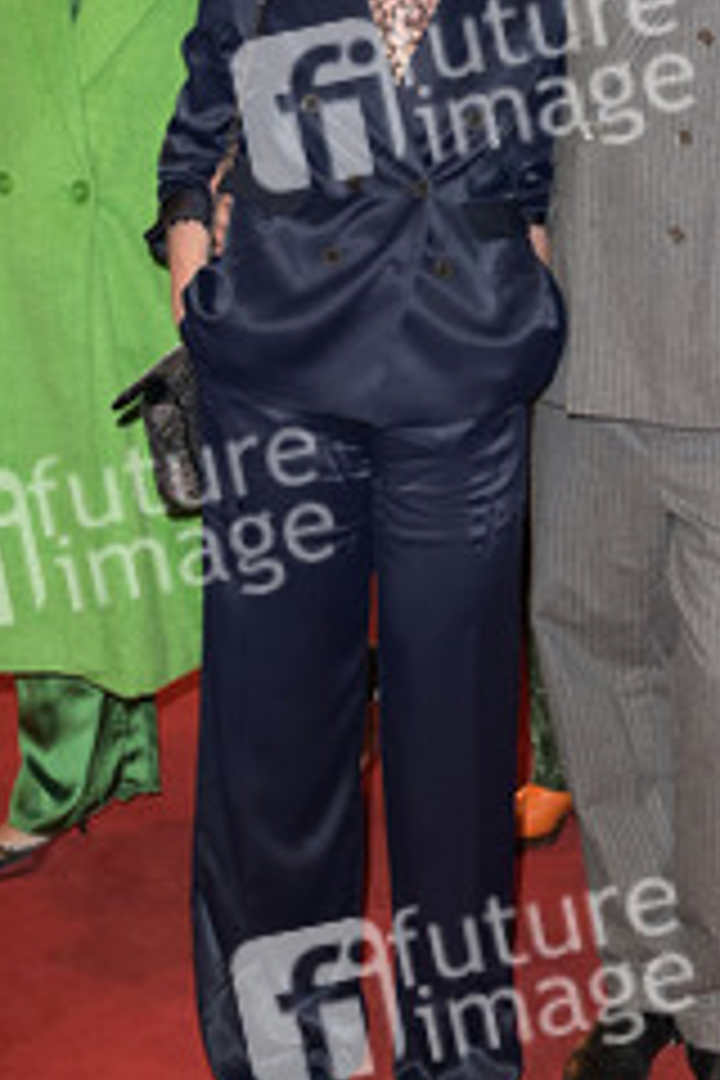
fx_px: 2100
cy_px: 310
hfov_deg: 19.2
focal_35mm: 70
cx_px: 594
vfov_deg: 28.5
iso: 800
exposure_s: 1/250
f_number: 5
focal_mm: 42
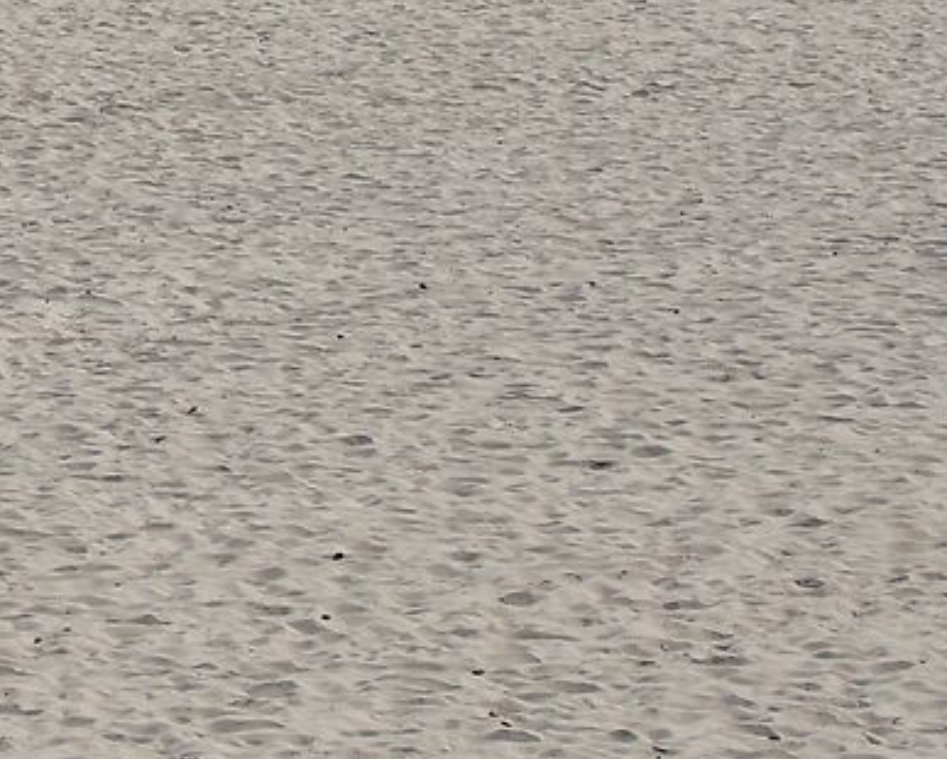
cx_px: -1101
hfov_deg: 6.4
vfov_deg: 5.2
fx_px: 8160
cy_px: -950
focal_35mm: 291
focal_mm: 50
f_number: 8
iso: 100
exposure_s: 1/500
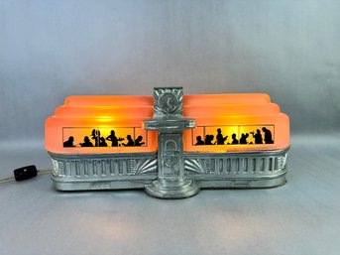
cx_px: 170
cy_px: 128
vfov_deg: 56.8
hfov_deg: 71.6
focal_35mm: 24
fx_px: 236
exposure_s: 1/204
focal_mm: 6.76
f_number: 1.78
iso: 80
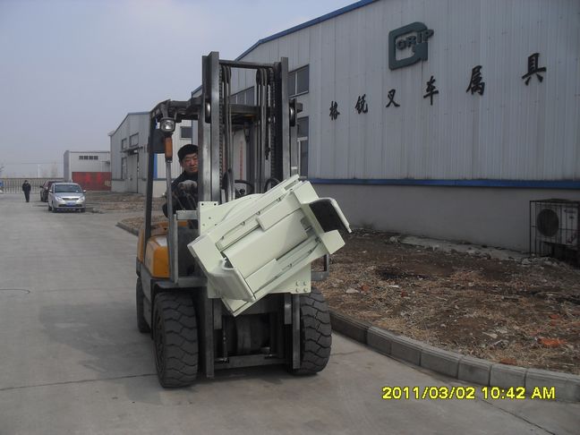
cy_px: 218
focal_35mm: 35
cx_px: 290
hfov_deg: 52.6
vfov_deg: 40.7
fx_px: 586
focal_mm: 6.3
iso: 100
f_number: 8.4
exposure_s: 1/250
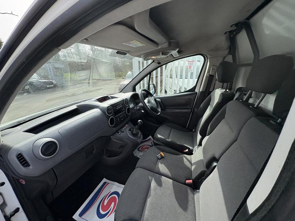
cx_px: 148
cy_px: 110
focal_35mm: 14
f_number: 2.2
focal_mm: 2.22
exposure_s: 1/456
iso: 50
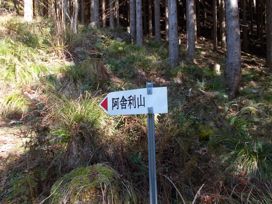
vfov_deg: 53.1
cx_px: 136
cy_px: 102
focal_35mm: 26
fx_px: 204
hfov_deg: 67.3
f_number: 3.2
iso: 80
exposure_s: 1/100
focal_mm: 4.6
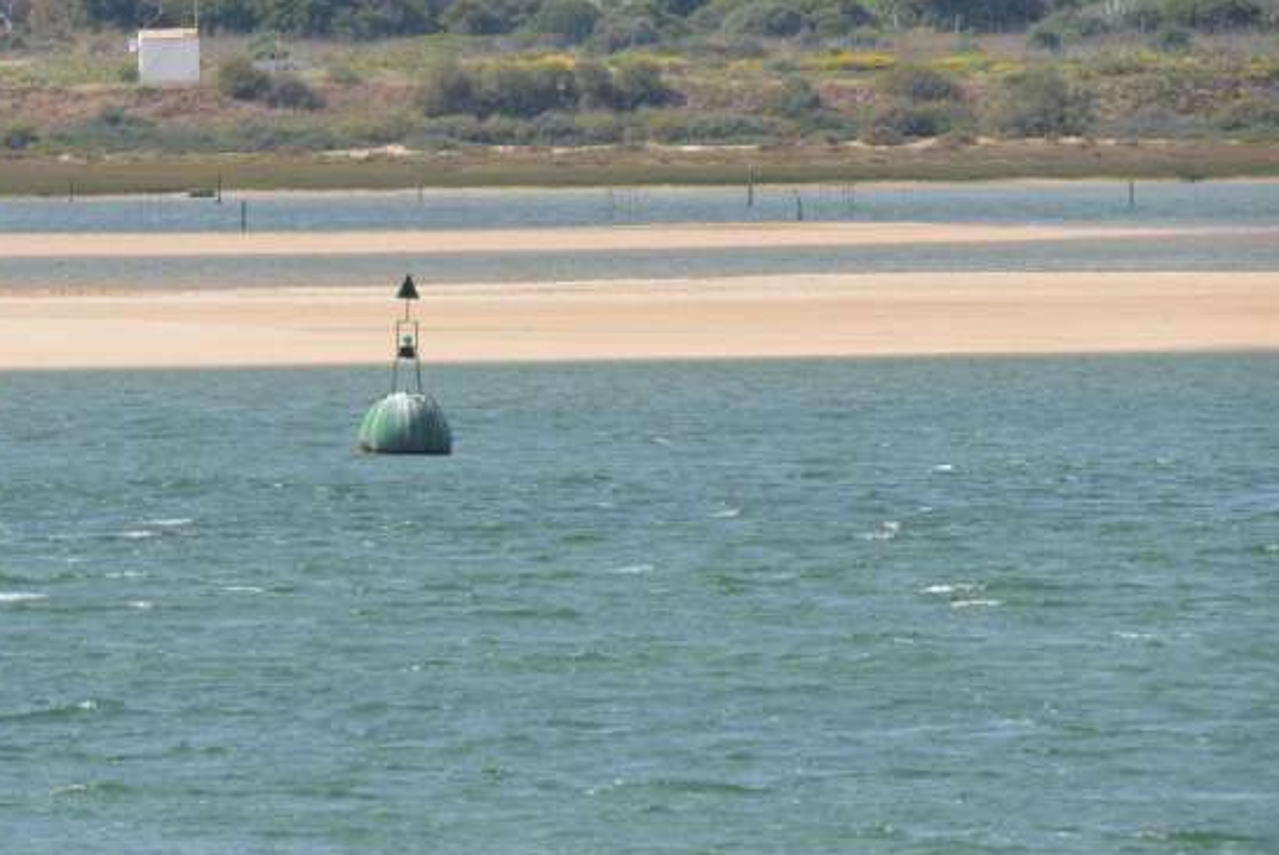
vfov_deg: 1.6
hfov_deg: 2.3
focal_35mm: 880
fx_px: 31280
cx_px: 387
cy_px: 472
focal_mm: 600
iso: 125
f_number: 18
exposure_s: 1/50
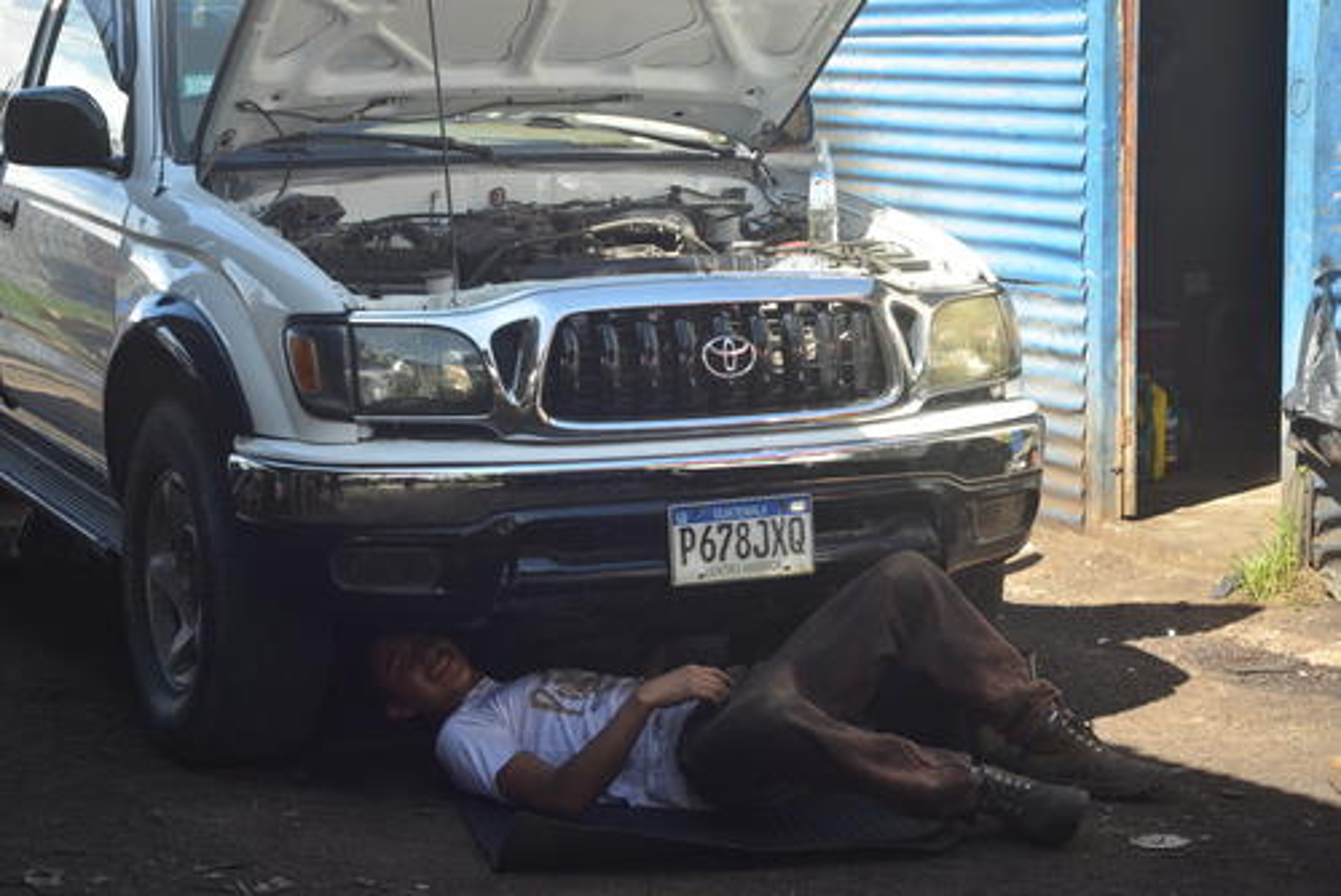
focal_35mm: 75
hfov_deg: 27.0
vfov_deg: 18.2
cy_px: 448
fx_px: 2795
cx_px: 670
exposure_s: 1/200
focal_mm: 50
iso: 200
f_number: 6.3
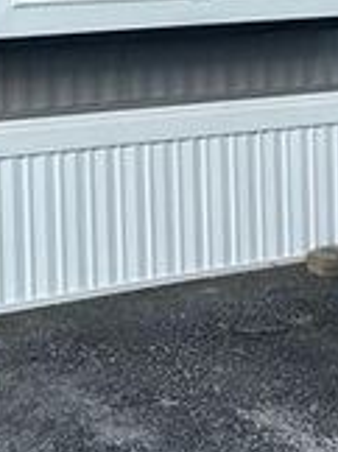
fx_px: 1292
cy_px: -107
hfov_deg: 14.5
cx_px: -56
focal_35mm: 99
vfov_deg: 18.7
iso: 80
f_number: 1.78
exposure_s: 1/2591
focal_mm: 6.86
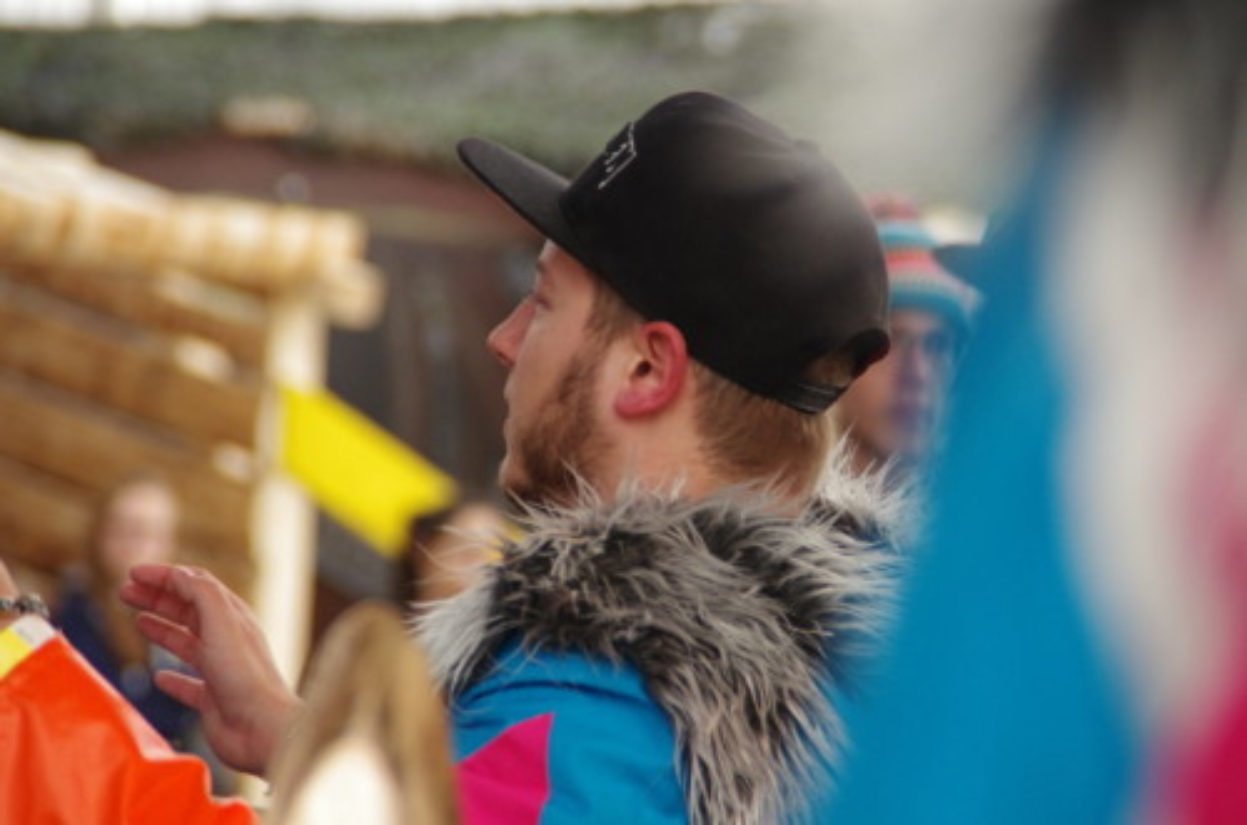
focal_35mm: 300
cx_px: 624
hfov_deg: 6.9
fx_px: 10369
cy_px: 412
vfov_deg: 4.6
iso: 1600
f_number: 6.3
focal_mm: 200
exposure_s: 1/250
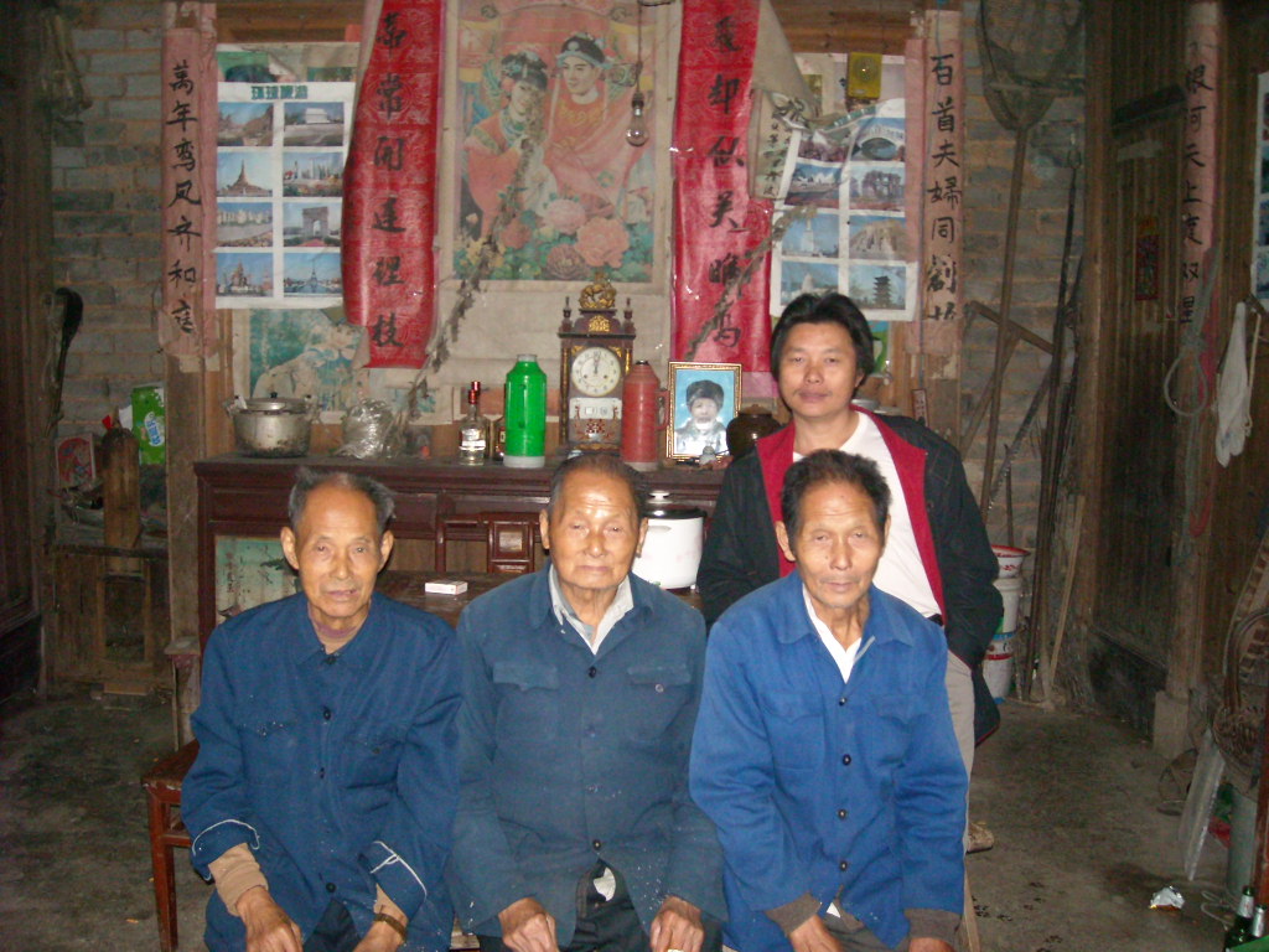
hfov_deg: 52.6
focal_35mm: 35
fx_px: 1283
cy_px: 476
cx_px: 634
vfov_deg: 40.7
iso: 518
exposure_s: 1/60
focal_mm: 5.7
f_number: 2.8
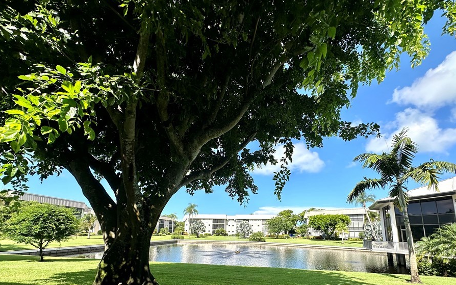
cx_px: 230
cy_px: 194
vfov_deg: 65.9
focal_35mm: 17
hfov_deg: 94.4
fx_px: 211
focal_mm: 2.22
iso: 40
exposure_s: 1/1511
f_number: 2.2
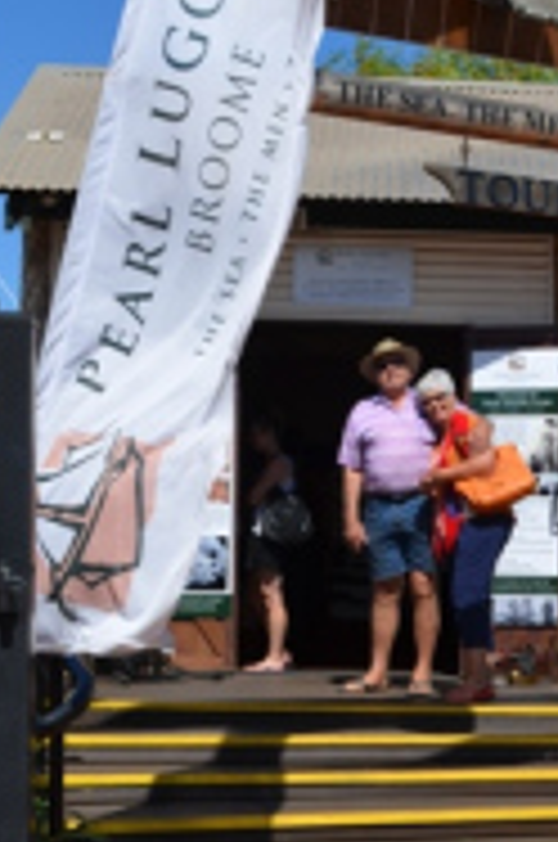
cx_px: 518
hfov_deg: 17.8
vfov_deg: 26.9
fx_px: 1750
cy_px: 534
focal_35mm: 75
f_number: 9
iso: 100
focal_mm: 24
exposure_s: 1/320
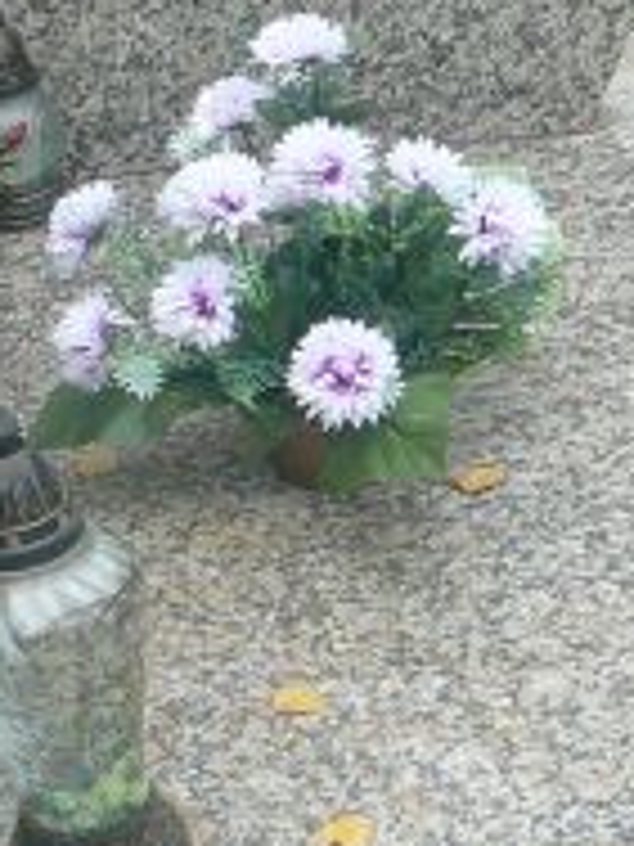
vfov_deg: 16.6
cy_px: 405
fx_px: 2906
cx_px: 18
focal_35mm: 119
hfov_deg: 12.3
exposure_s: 1/60
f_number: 2.8
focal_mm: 5.2
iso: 80
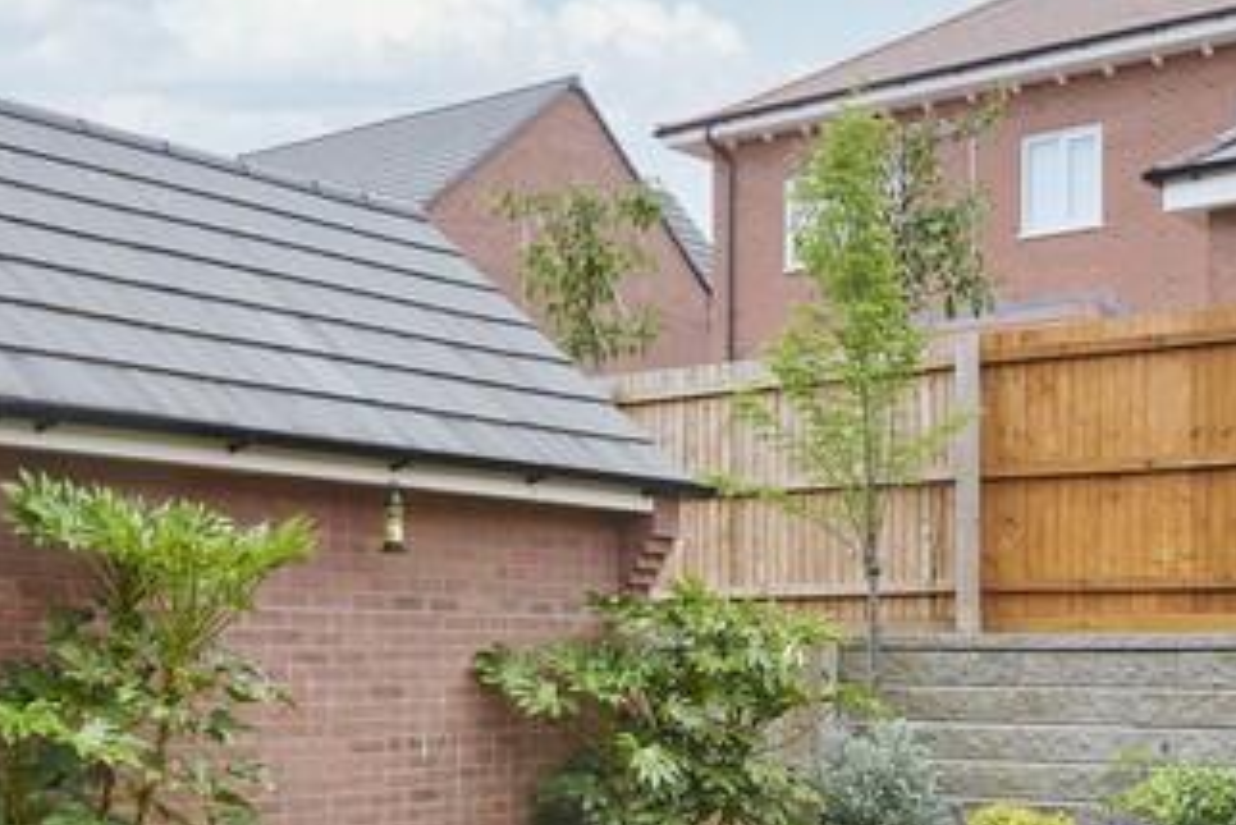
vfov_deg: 24.3
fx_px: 1855
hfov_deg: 36.8
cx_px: 660
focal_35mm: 54
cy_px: 754
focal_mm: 17
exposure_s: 1/400
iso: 400
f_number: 9
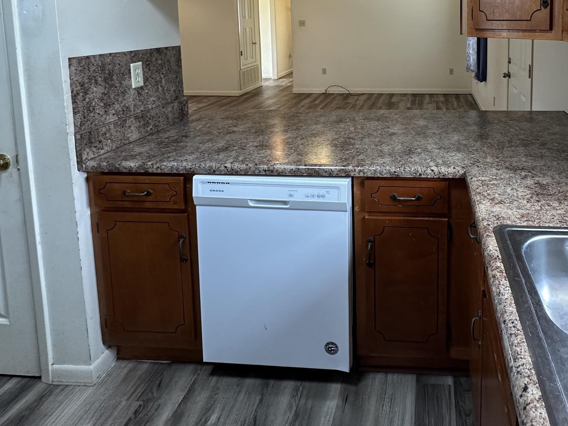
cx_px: 403
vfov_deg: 49.8
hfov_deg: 66.4
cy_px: 56
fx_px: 410
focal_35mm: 25
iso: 250
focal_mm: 2.22
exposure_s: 1/60
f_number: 2.2
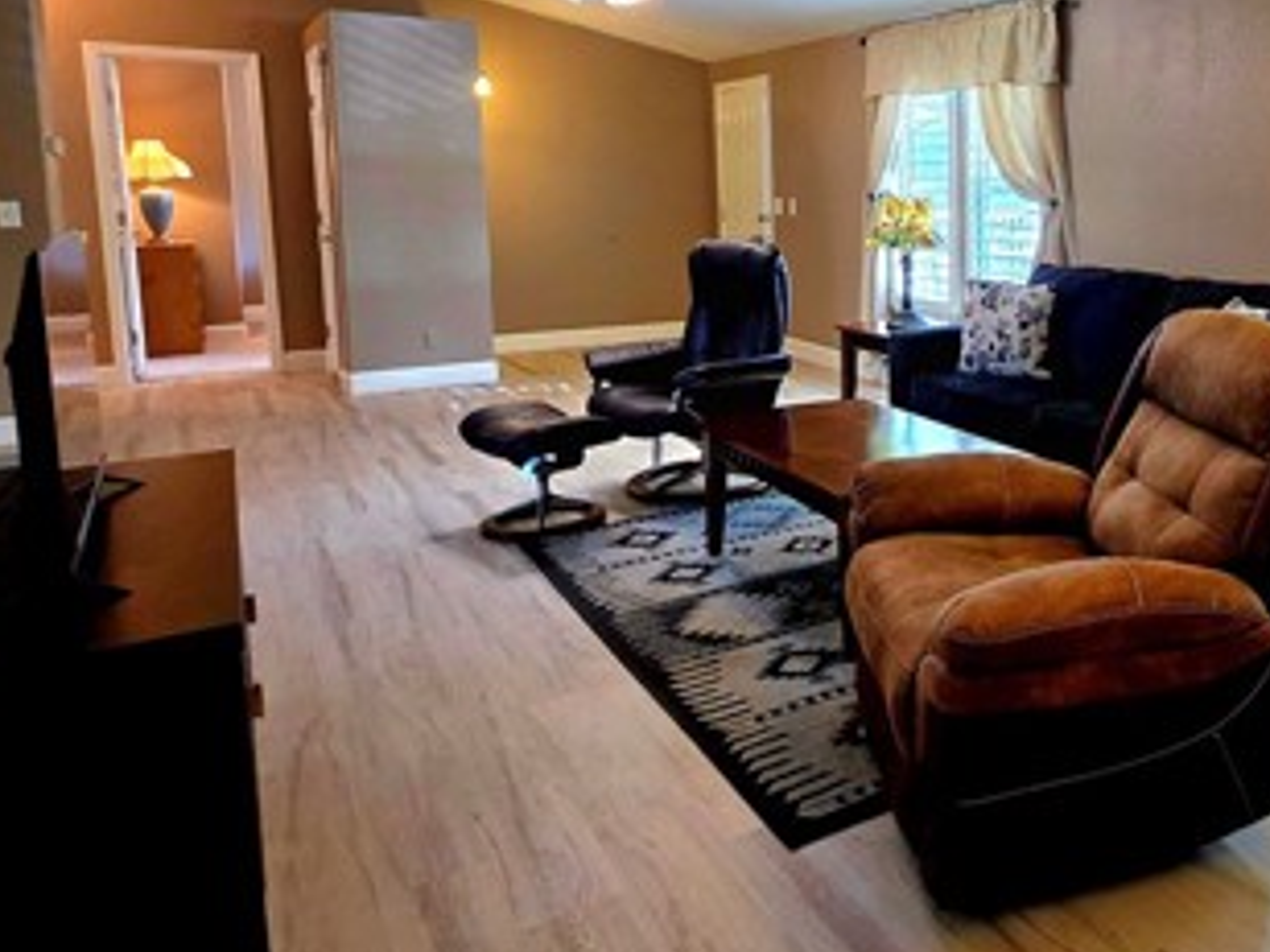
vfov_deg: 50.5
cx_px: 1064
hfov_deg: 58.8
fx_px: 991
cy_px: 321
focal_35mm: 27
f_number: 1.9
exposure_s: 1/120
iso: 200
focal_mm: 2.2
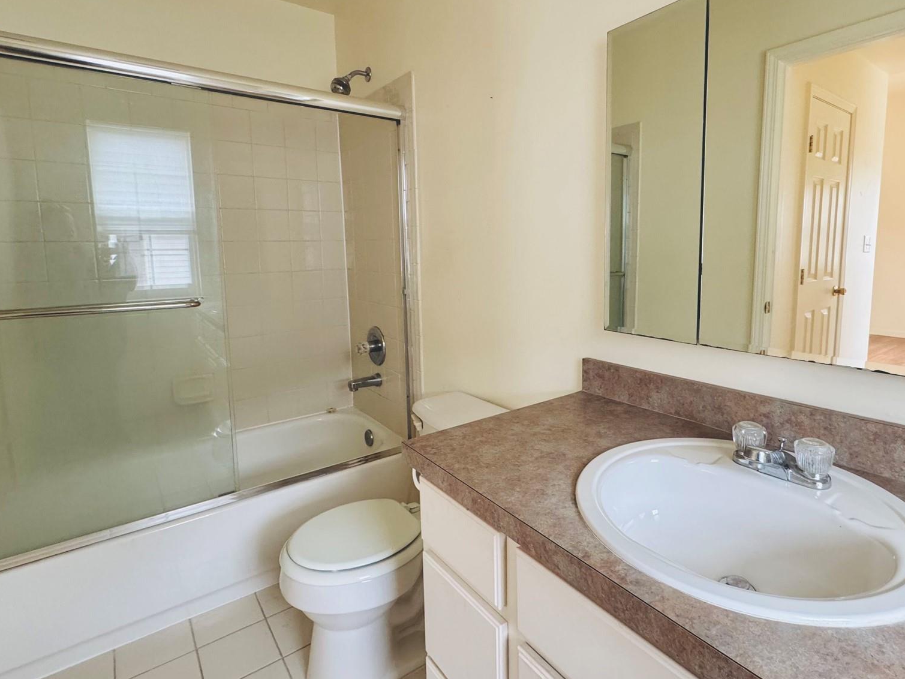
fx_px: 497
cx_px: 492
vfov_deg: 68.5
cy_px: 300
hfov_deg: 84.5
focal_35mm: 19
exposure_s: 1/71
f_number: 2.2
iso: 320
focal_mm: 2.22
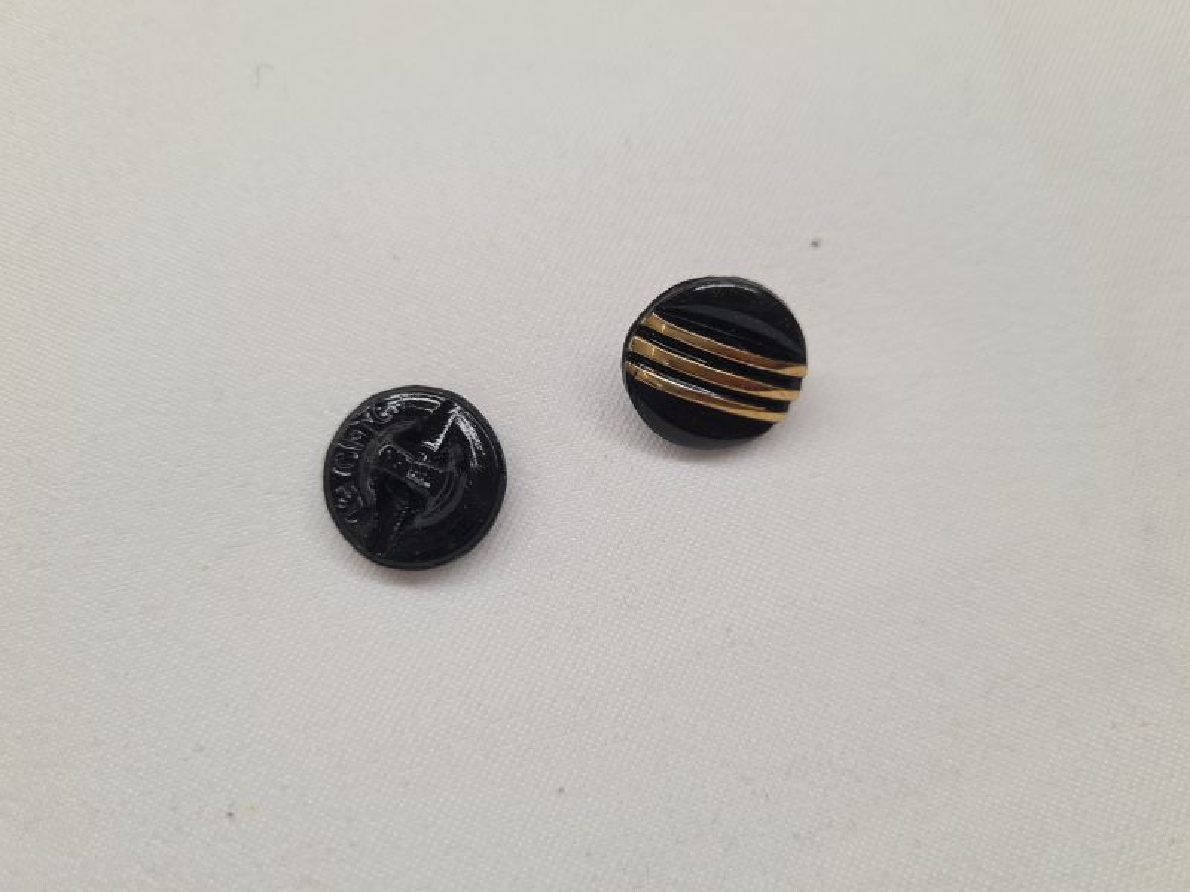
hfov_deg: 67.3
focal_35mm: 26
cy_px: 446
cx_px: 595
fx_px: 894
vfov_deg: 53.1
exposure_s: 1/203
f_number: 1.8
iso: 50
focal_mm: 5.4
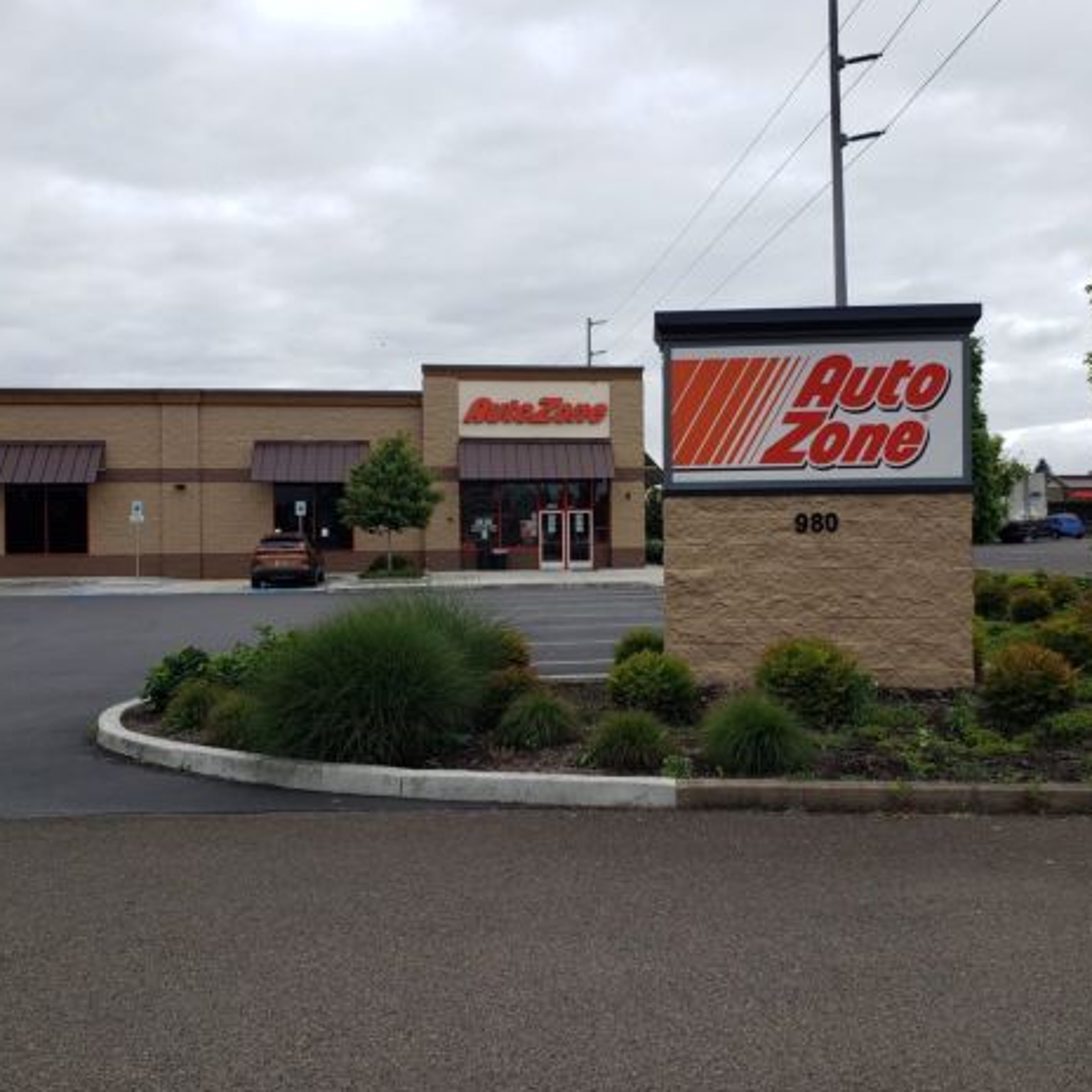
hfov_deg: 49.6
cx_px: 608
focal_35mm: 33
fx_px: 1178
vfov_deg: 49.7
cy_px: 562
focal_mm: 4.3
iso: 50
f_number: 2.4
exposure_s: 1/1050
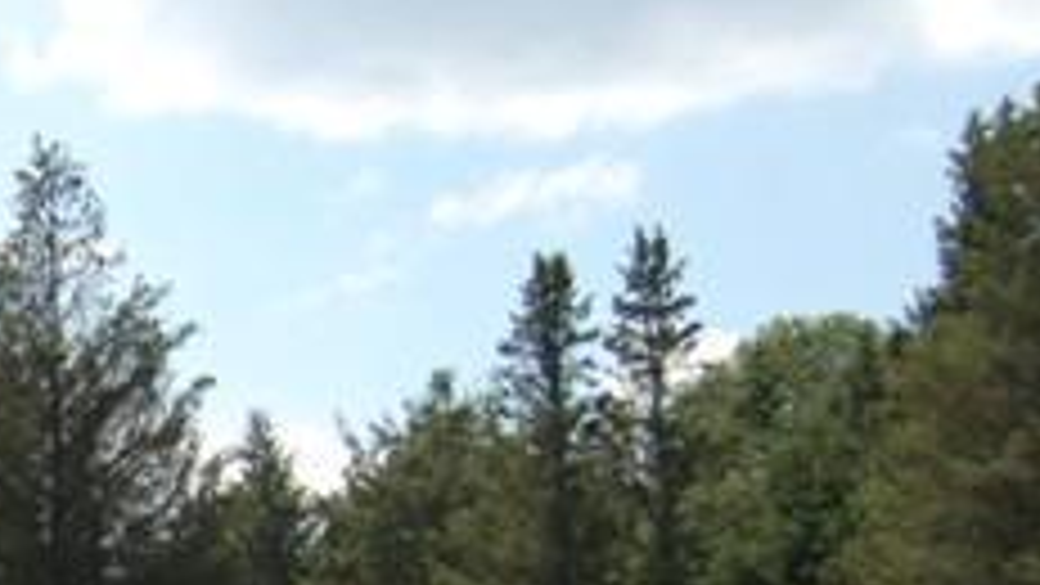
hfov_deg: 16.5
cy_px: 788
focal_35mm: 125
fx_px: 3442
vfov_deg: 9.5
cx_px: -216
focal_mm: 23
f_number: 3.8
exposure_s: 1/1600
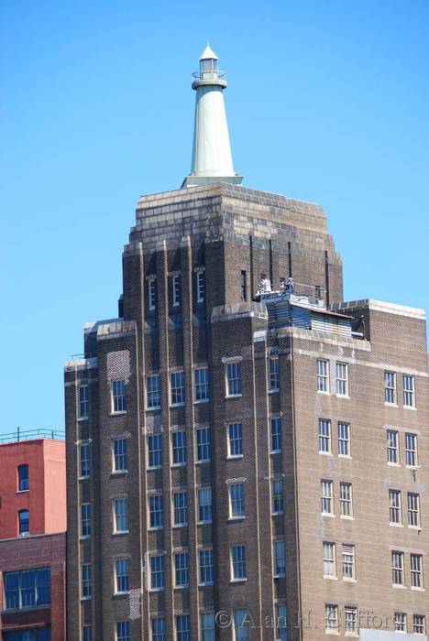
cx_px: 214
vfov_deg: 9.1
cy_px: 320
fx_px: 4014
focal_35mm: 225
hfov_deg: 6.1
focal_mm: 150
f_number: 5.6
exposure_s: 1/200
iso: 100
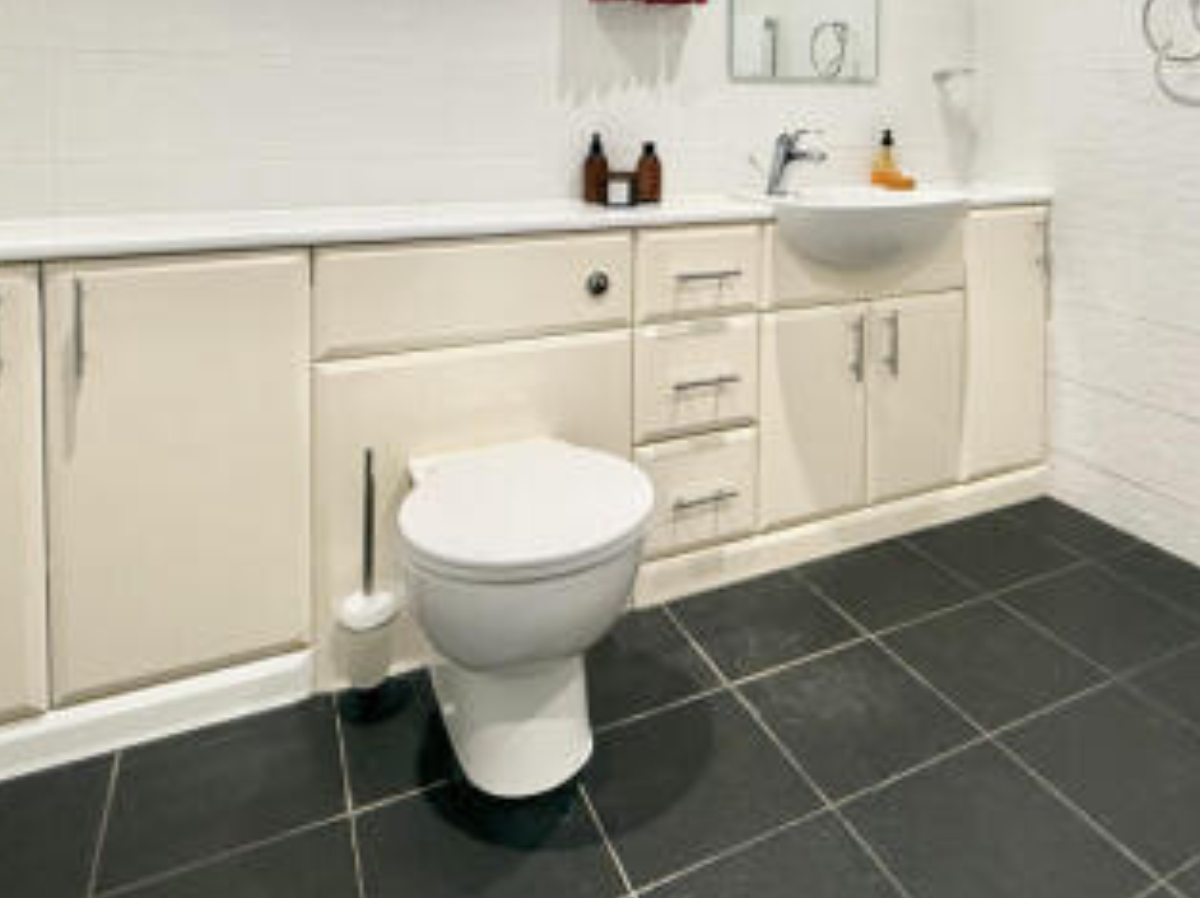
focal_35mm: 26
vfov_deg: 49.1
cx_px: 732
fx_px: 901
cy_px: 147
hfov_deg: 66.6
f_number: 2.2
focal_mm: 2.22
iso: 200
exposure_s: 1/100
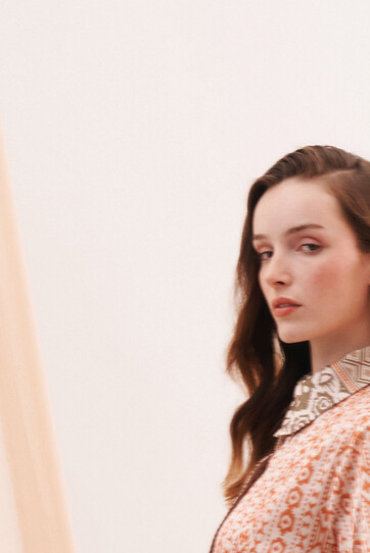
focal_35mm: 146
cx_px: 335
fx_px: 2248
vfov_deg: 13.1
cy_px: 878
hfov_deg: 9.4
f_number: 11
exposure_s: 1/160
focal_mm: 44
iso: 400
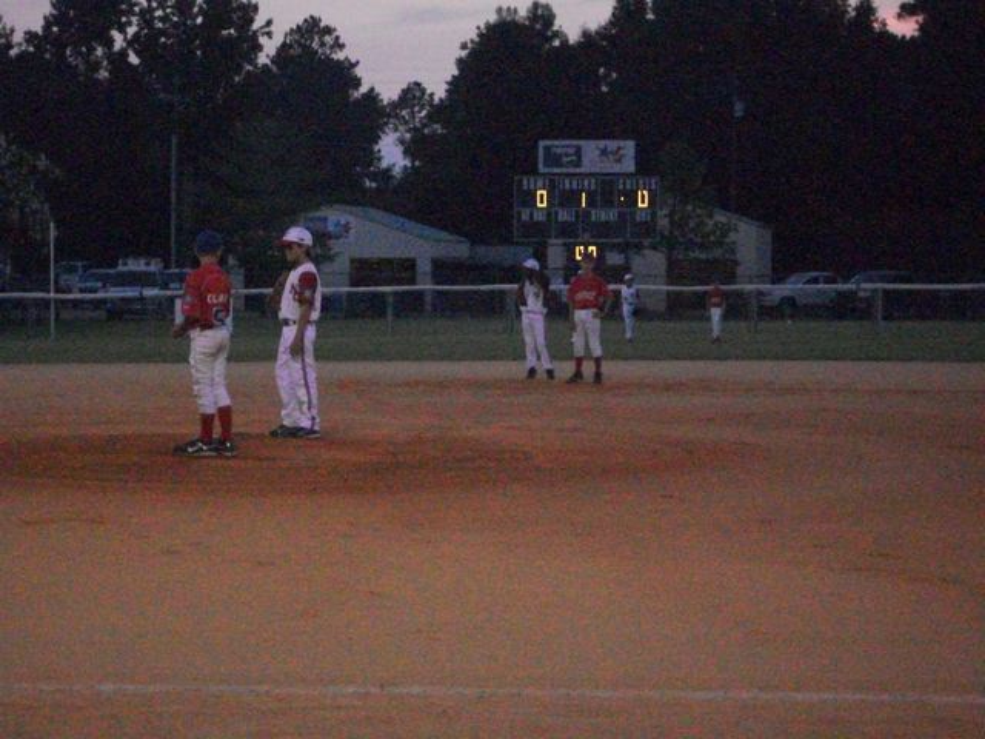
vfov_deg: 15.4
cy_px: 370
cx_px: 492
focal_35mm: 96
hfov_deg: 20.4
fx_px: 2732
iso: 800
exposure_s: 1/250
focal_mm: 17.1
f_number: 5.1
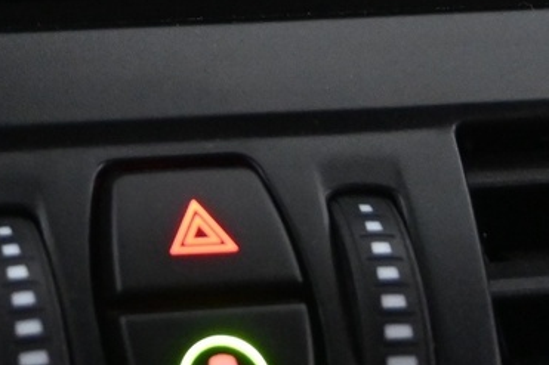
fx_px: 2047
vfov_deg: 9.5
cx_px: 21
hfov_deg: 15.1
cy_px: -380
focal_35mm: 134
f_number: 3.8
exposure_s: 1/50
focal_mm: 20.5
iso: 3200
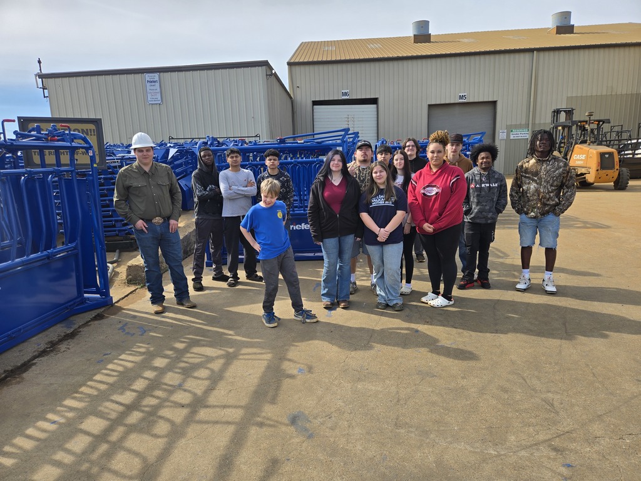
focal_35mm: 23
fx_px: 426
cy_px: 240
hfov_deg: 73.9
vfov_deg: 58.9
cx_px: 320
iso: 25
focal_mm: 5.4
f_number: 1.8
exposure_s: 1/1533
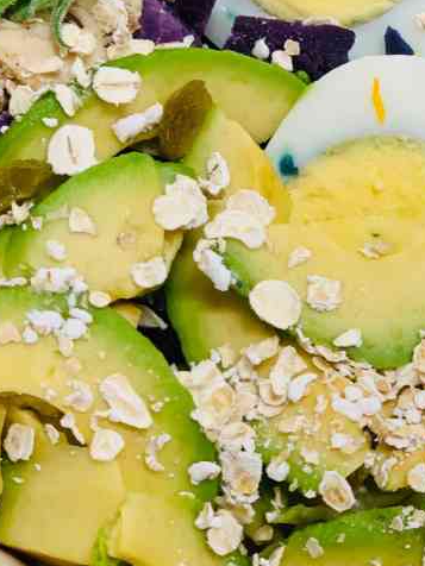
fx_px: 1670
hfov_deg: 14.5
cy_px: 246
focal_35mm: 102
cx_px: 190
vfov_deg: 19.3
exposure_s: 1/50
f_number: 2.4
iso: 100
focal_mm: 6
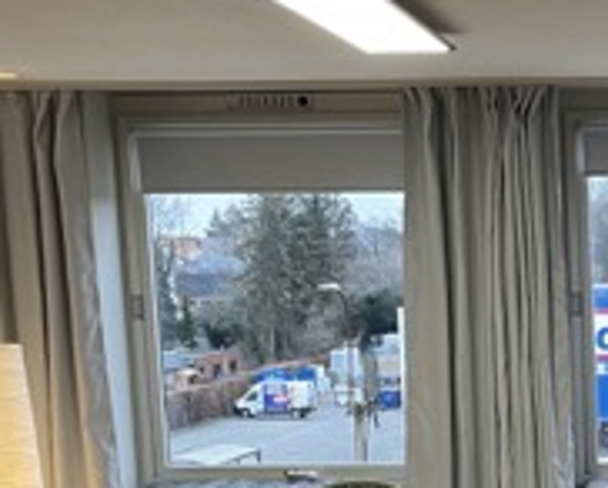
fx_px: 1603
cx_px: 708
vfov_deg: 16.6
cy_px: 568
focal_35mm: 89
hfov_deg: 20.3
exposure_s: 1/50
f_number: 1.6
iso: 100
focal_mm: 5.1
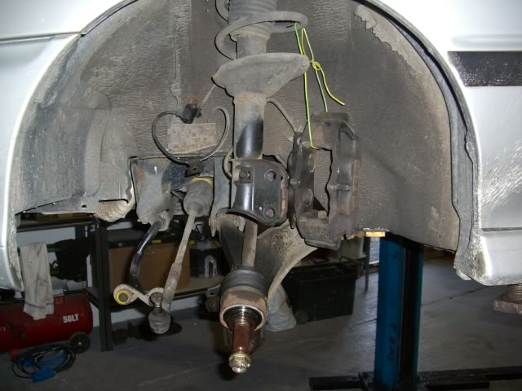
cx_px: 261
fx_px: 573
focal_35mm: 38
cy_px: 196
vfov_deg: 37.7
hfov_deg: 49.0
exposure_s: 1/60
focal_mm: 7.9
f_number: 2.8
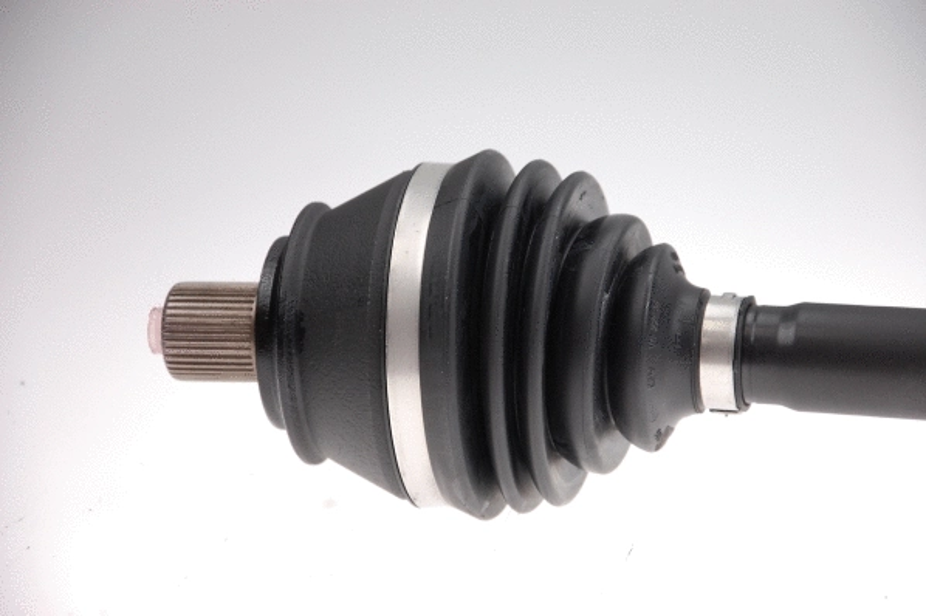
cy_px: 308
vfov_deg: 8.7
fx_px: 4049
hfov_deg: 13.0
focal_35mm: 158
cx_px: 463
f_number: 5.6
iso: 400
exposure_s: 1/200
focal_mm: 105
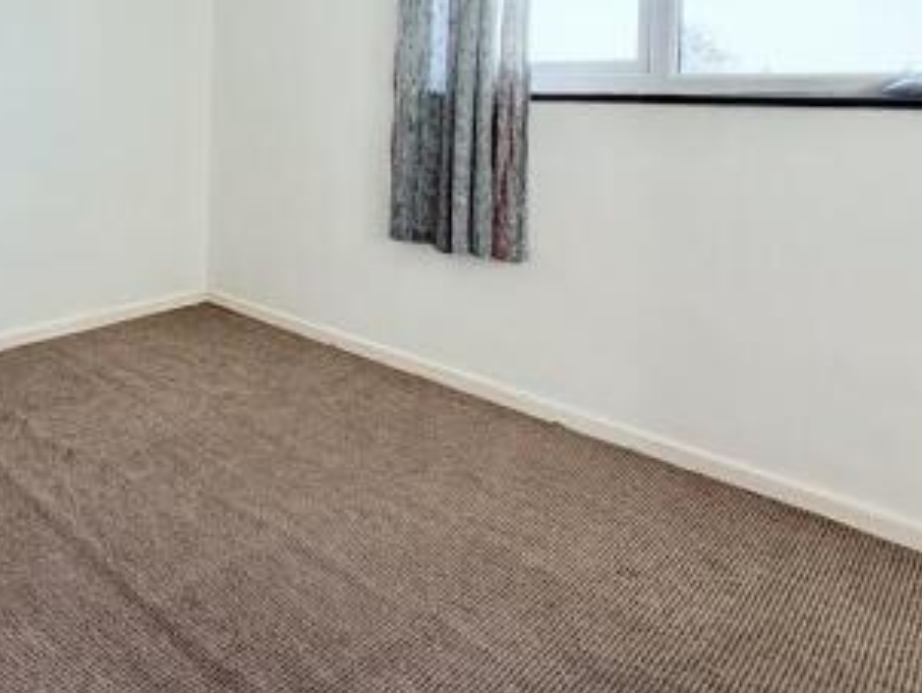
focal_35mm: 27
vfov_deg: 47.6
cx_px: 87
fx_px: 720
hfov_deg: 56.1
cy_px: 105
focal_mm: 2.22
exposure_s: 1/99
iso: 80
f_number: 2.2
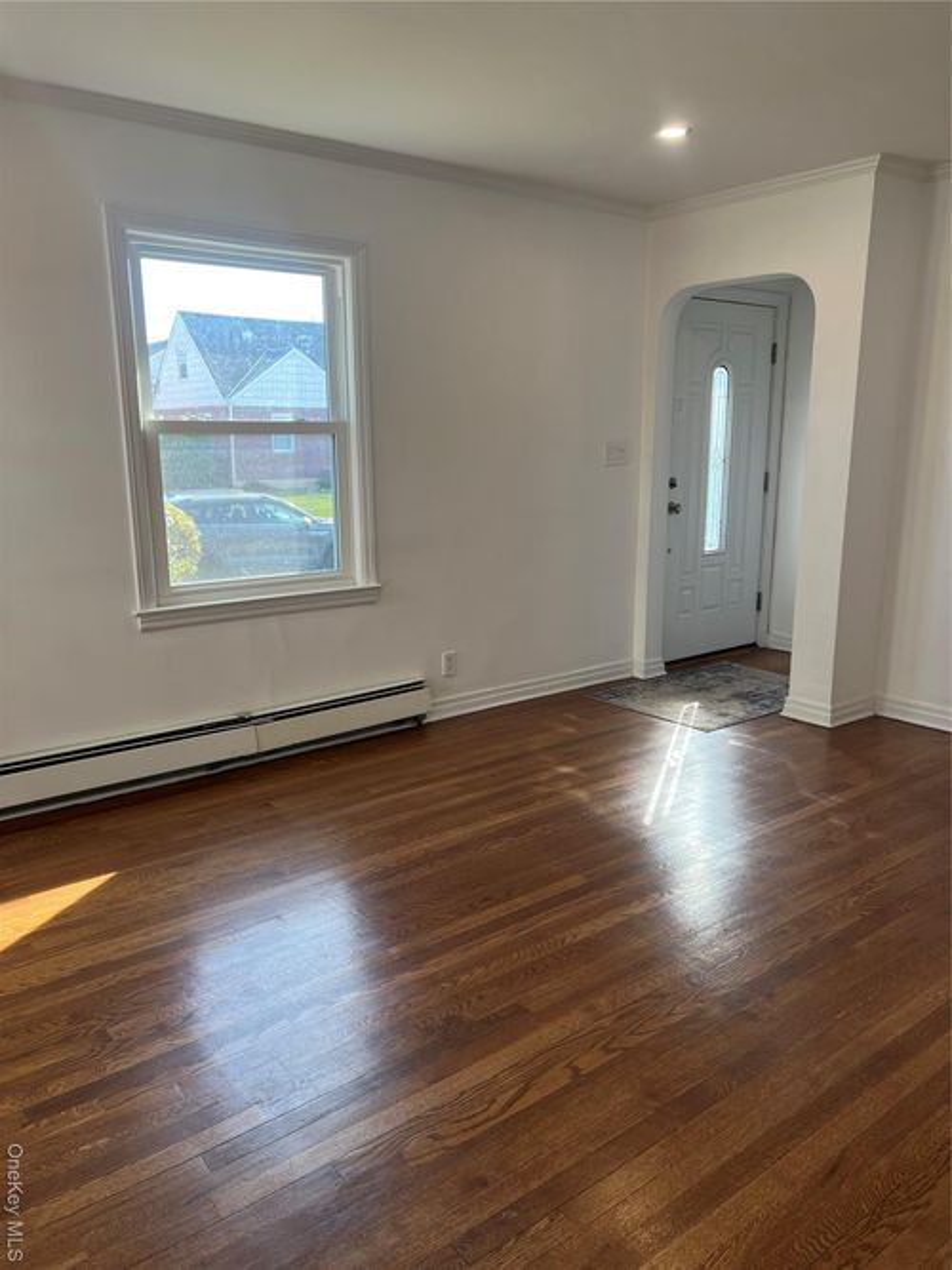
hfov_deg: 53.0
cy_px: 635
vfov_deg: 67.3
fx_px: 954
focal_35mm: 26
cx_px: 476
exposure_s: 1/159
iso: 50
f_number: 1.5
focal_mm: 5.7
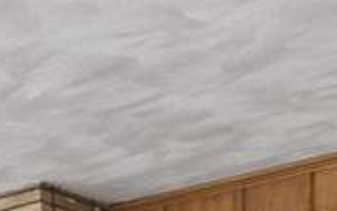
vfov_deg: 12.0
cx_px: -530
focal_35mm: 89
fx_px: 817
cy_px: 494
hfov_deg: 13.7
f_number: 6.3
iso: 400
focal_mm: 10
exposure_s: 1/40
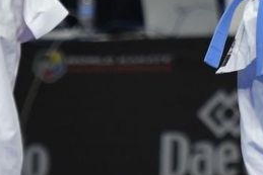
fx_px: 7879
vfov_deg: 1.3
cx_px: 479
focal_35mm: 1078
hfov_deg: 1.9
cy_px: -160
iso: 800
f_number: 2.8
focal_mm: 155
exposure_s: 1/800
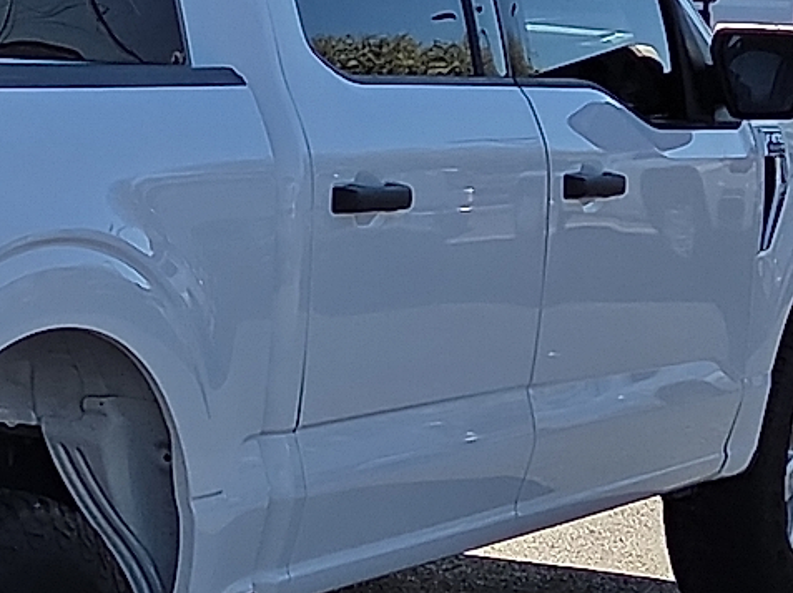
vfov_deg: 10.5
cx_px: -337
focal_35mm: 141
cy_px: 355
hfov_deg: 13.3
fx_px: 3228
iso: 25
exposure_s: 1/3333
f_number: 1.8
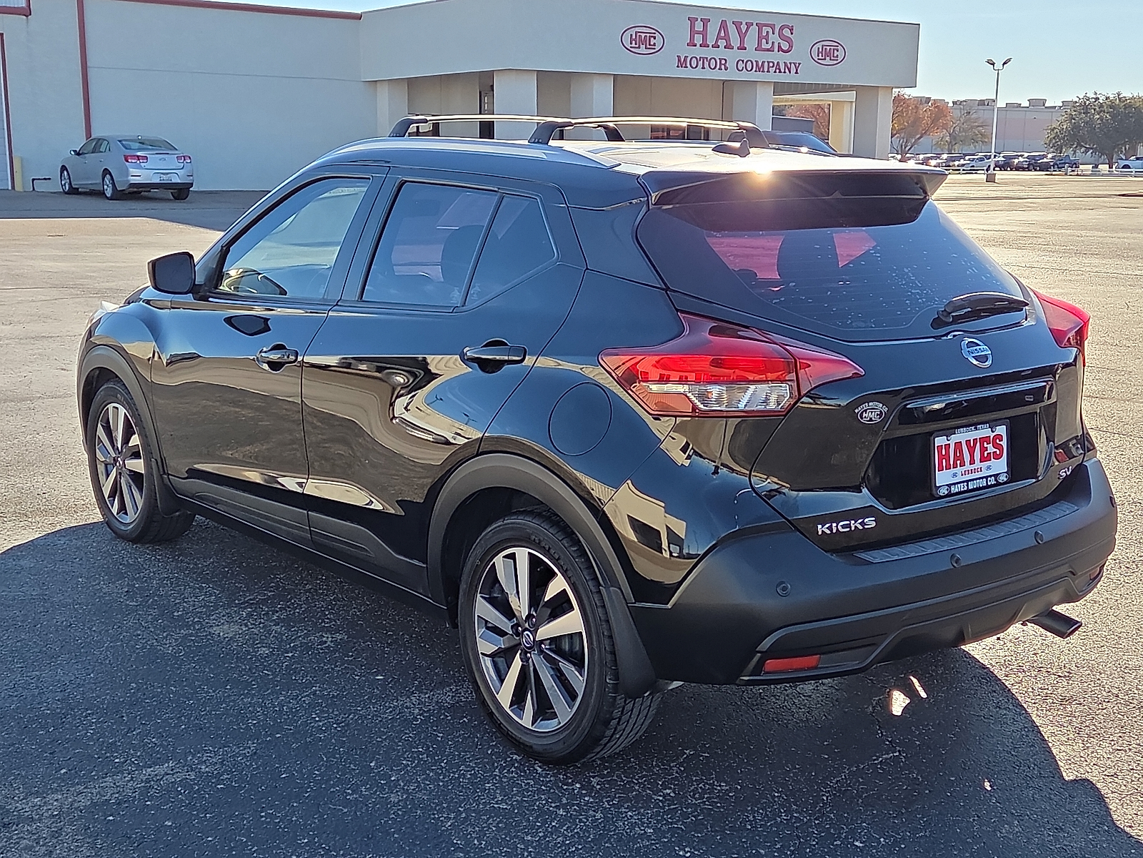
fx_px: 1453
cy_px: 429
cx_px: 572
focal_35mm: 44
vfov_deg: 32.9
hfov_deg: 42.9
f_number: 1.8
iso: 25
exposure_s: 1/1250
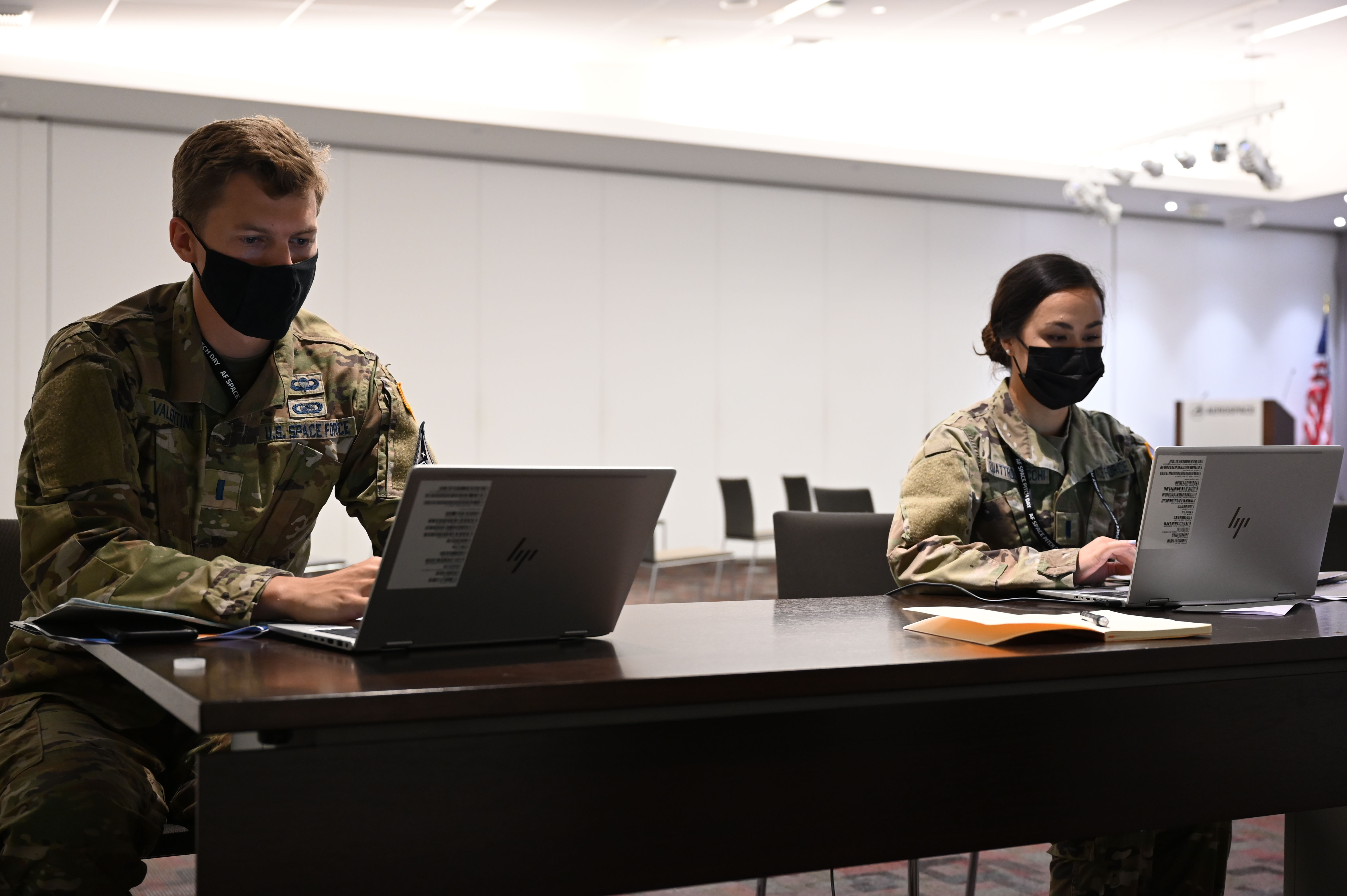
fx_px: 1608
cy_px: 448
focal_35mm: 43
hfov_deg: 45.5
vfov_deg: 31.1
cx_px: 674
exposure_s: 1/50
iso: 2000
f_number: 4
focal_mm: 43
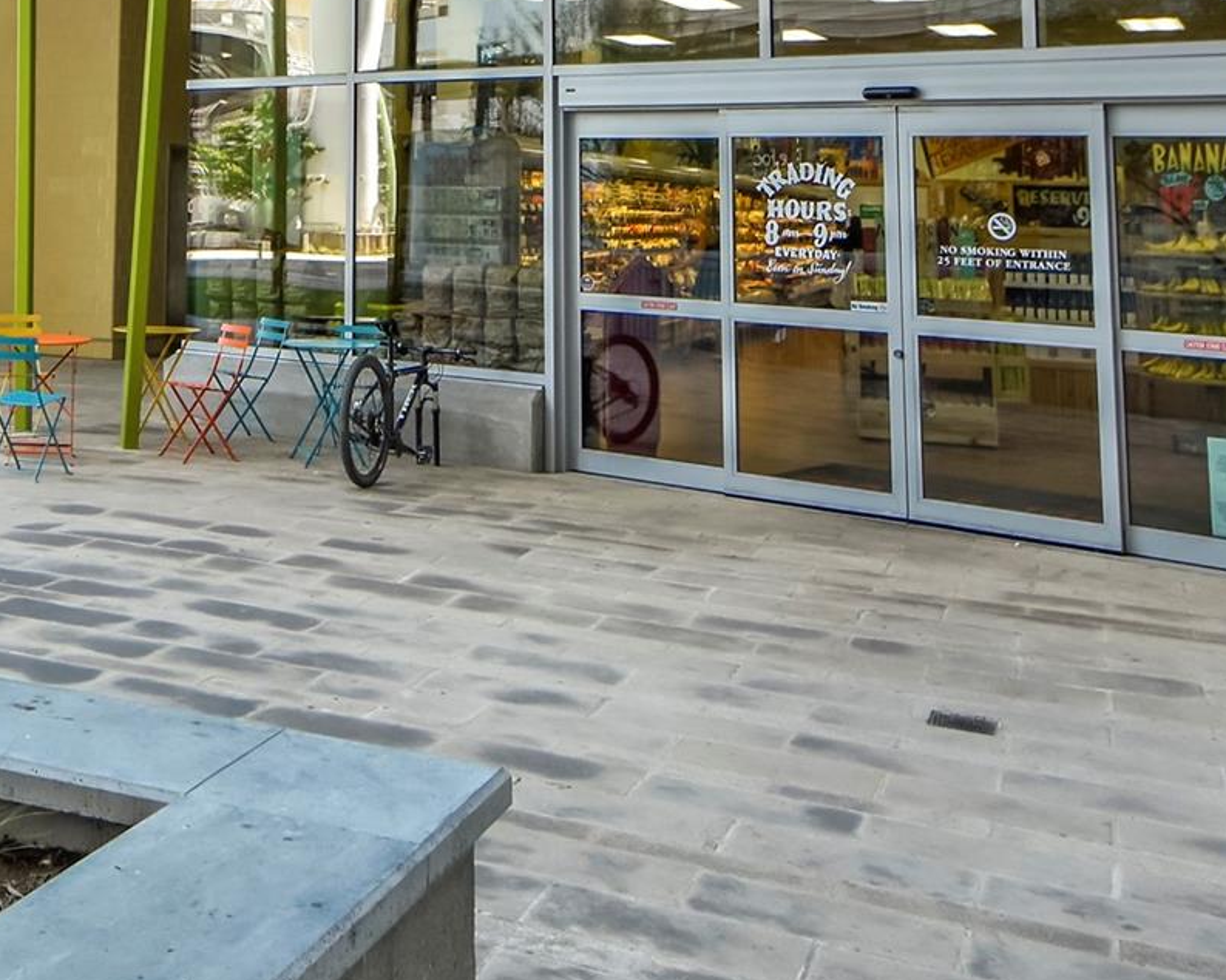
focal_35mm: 47
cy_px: 18
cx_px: 133
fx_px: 1713
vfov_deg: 29.9
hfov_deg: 37.0
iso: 400
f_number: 8
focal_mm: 13
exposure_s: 1/30
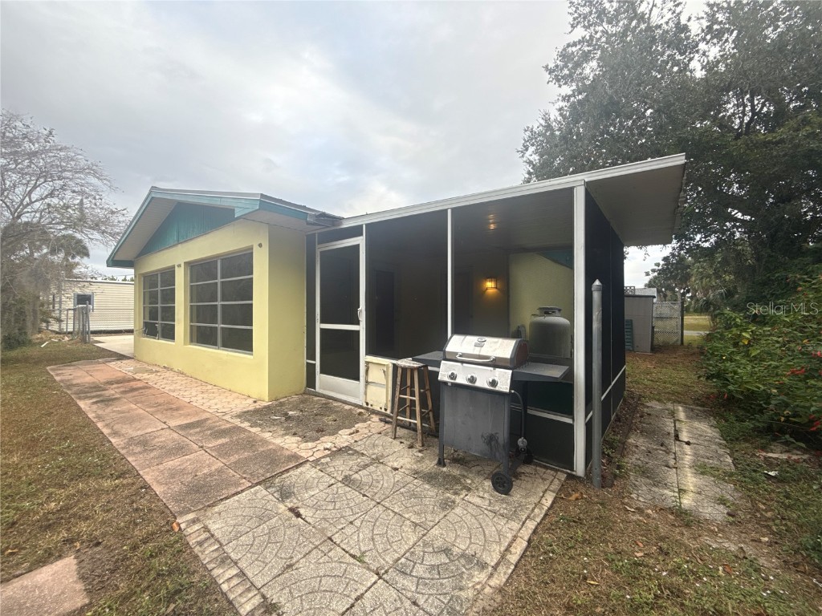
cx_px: 411
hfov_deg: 102.1
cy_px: 308
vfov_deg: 85.7
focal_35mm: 14
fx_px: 332
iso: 64
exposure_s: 1/219
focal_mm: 2.22
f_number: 2.2
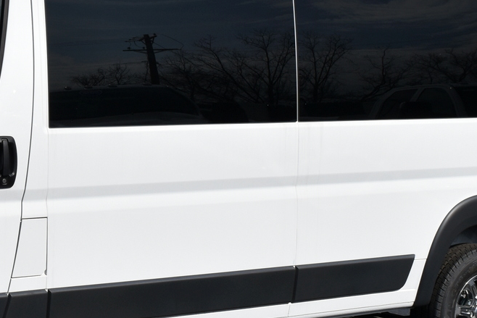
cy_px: 172
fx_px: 1391
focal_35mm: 105
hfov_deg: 19.0
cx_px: 30
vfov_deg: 13.0
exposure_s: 1/400
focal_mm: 24
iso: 200
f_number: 9
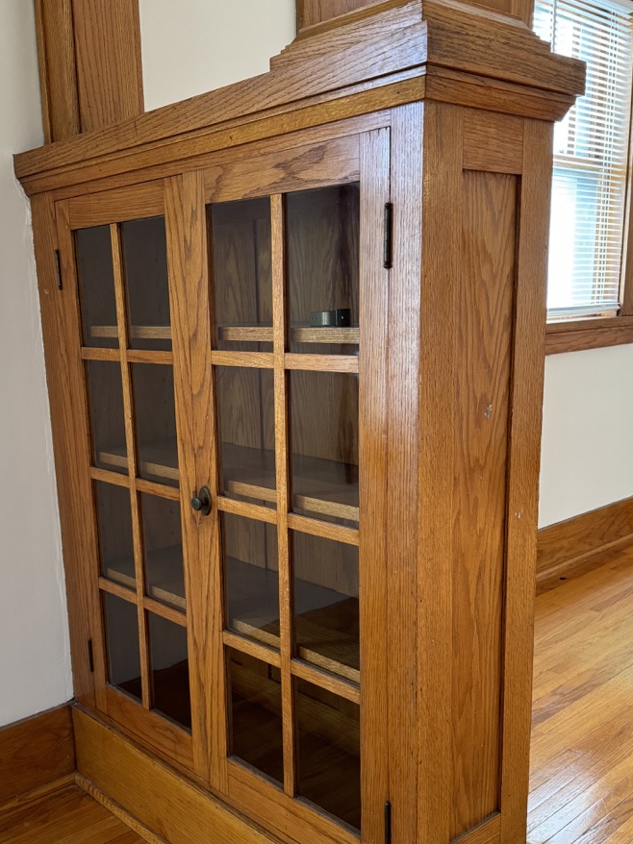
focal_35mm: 35
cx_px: 249
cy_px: 489
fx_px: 854
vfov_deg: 52.4
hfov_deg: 40.5
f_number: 1.78
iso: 320
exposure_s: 1/60
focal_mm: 6.76
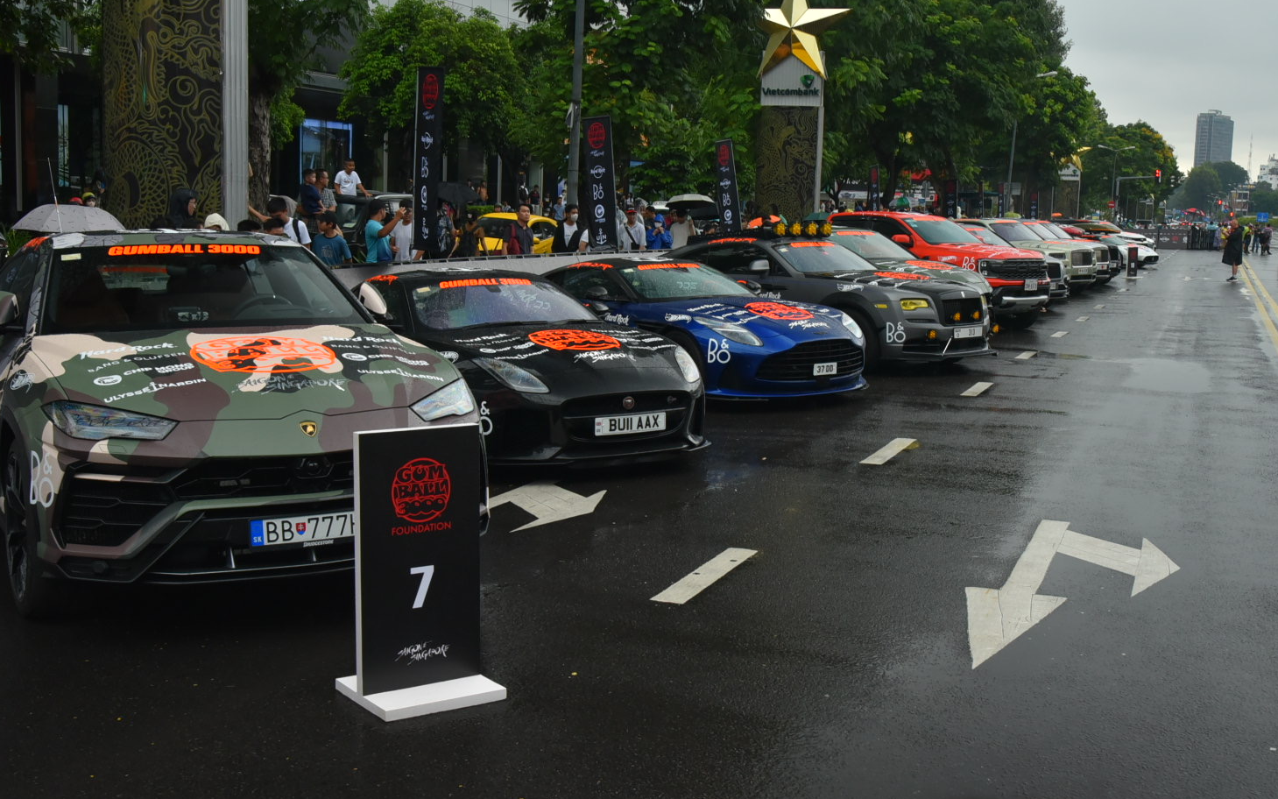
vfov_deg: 29.9
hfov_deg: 46.2
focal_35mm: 43
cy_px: 365
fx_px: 1498
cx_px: 632
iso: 1250
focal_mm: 38
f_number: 4
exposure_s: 1/200
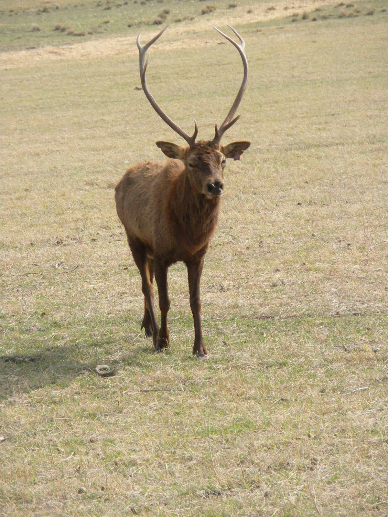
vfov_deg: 8.3
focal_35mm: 238
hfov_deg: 6.2
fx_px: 3557
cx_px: 194
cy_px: 258
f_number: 5.2
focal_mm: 42.1
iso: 124
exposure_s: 1/500
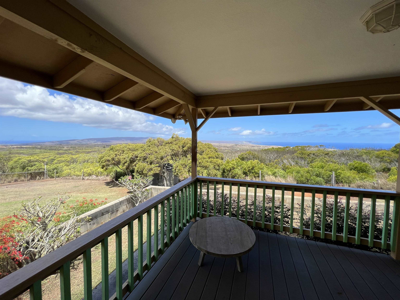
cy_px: 150
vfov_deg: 89.9
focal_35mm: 13
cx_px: 200
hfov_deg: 106.2
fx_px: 150
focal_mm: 1.57
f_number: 1.8
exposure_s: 1/1130
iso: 32
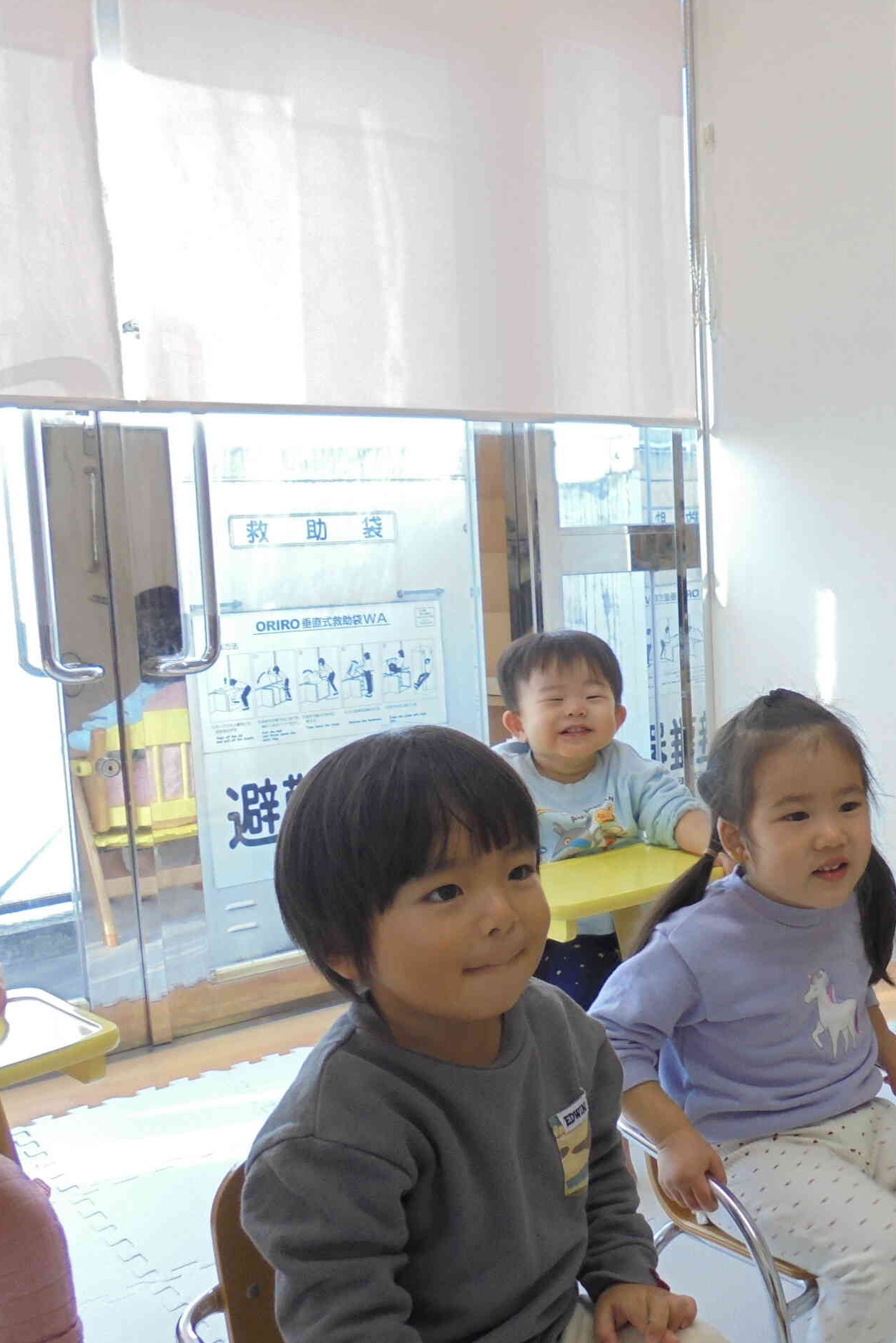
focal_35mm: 37
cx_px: 814
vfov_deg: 51.9
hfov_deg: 33.9
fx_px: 1381
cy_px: 681
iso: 100
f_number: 3.5
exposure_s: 1/50
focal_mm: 4.6
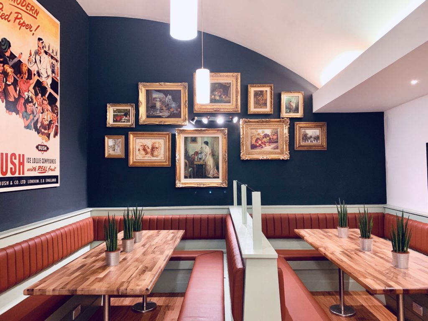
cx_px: 214
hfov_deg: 67.3
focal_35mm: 26
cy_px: 160
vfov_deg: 53.1
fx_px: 321
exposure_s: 1/50
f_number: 1.8
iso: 250
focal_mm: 4.25
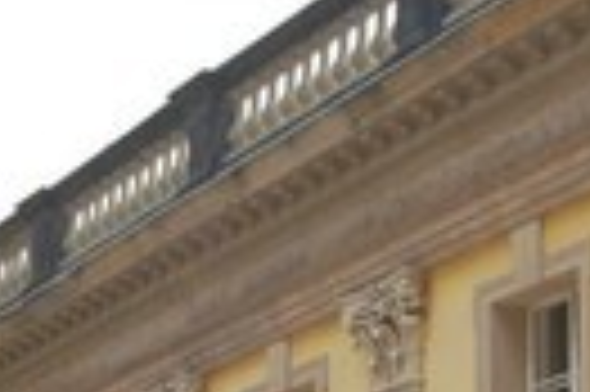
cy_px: 752
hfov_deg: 13.3
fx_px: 2504
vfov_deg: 8.5
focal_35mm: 153
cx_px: 41
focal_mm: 26
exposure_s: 1/250
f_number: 8
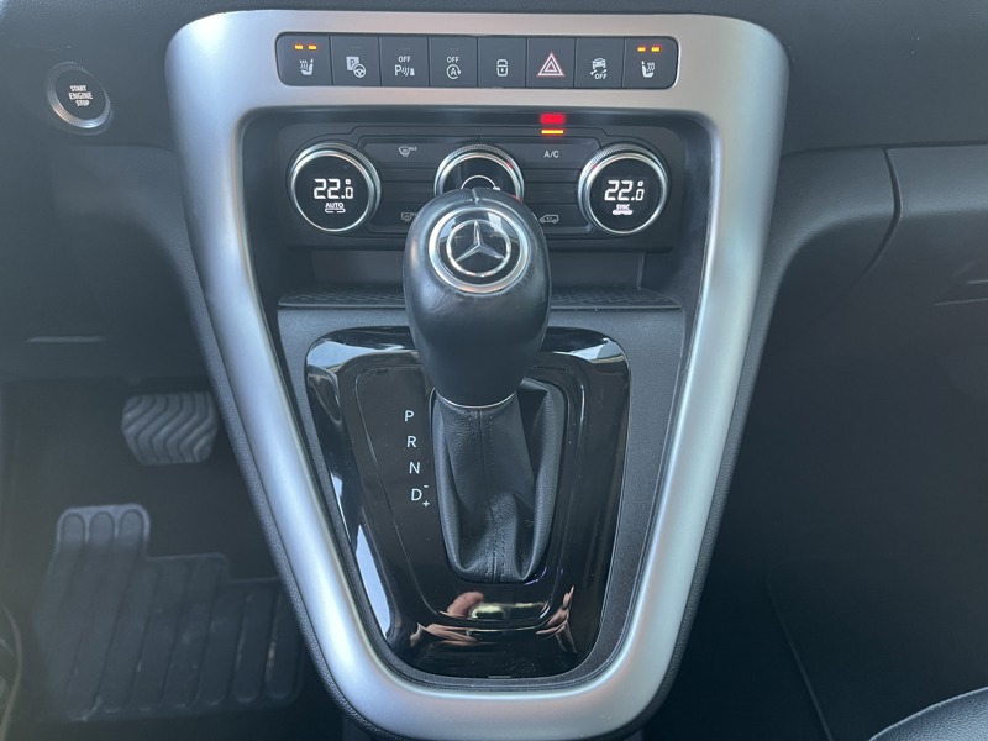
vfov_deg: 53.1
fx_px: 742
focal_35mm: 26
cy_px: 370
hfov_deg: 67.3
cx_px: 494
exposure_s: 1/60
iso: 400
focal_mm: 5.1
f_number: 1.6
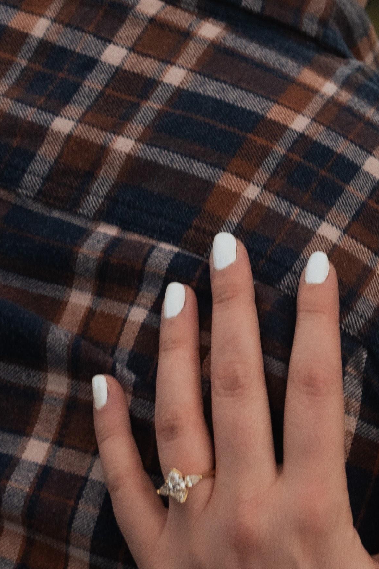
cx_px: 413
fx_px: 2255
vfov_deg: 14.2
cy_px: 15
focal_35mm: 143
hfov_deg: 9.5
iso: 640
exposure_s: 1/160
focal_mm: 35.7
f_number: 3.5
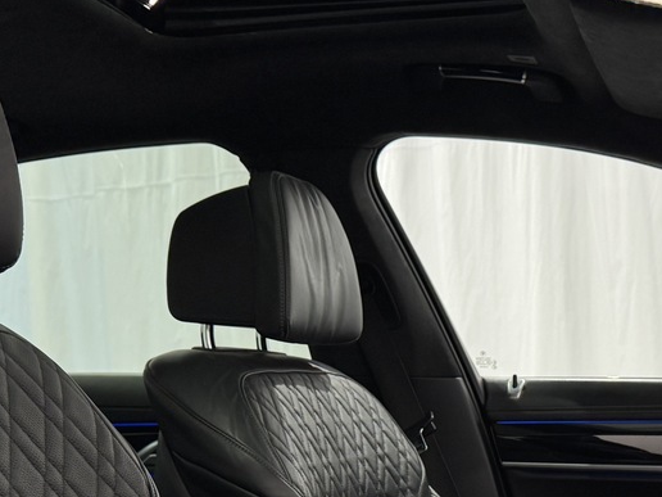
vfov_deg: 20.7
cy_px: 565
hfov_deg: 28.5
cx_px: 503
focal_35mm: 67
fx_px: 1281
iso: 160
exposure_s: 1/100
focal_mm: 6.76
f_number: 1.78
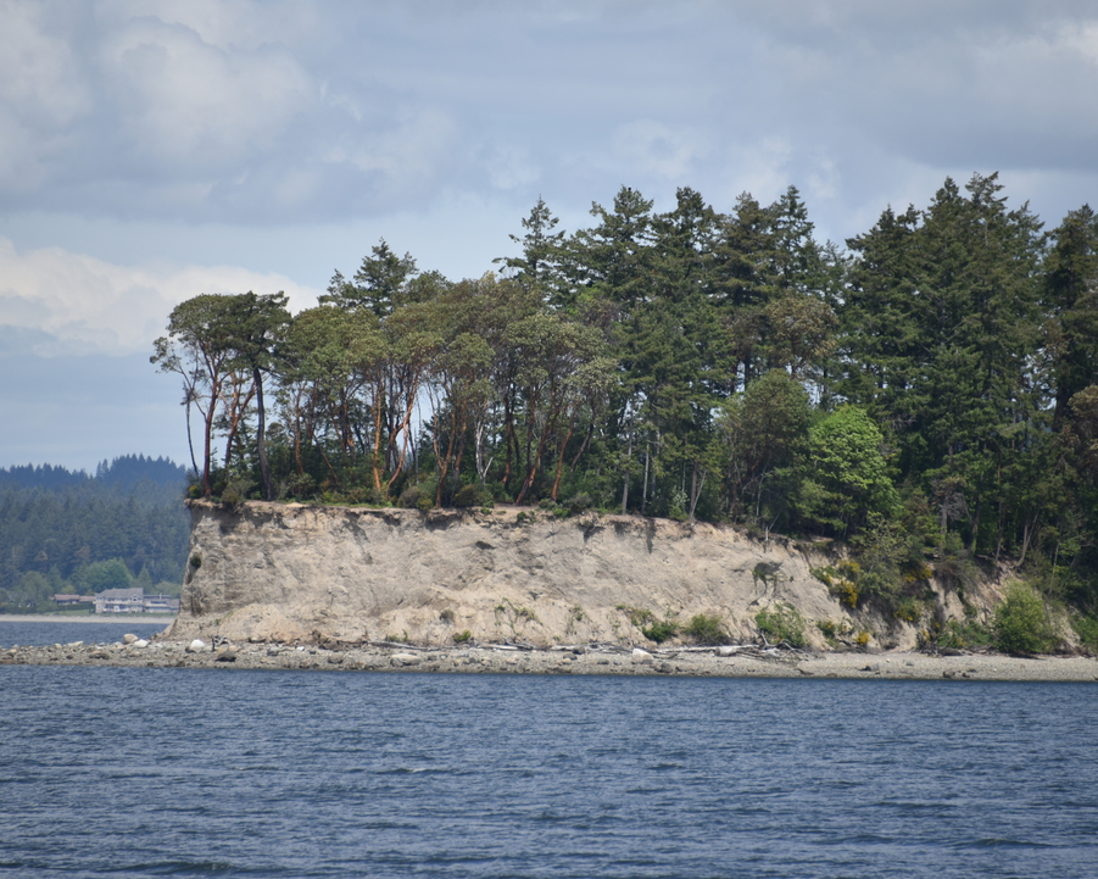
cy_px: 402
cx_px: 529
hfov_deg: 4.8
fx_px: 13000
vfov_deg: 3.9
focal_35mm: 400
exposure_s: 1/640
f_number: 5.6
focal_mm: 300
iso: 125
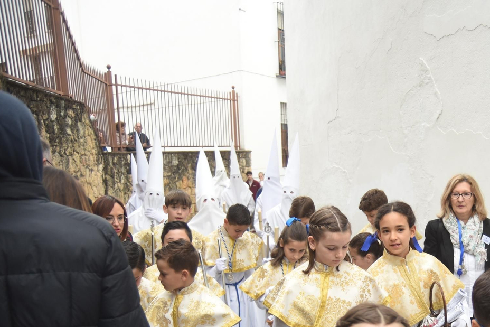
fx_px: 681
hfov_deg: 37.8
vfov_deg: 26.3
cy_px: 277
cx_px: 410
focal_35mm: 50
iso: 500
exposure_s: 1/160
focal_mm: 29
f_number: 5
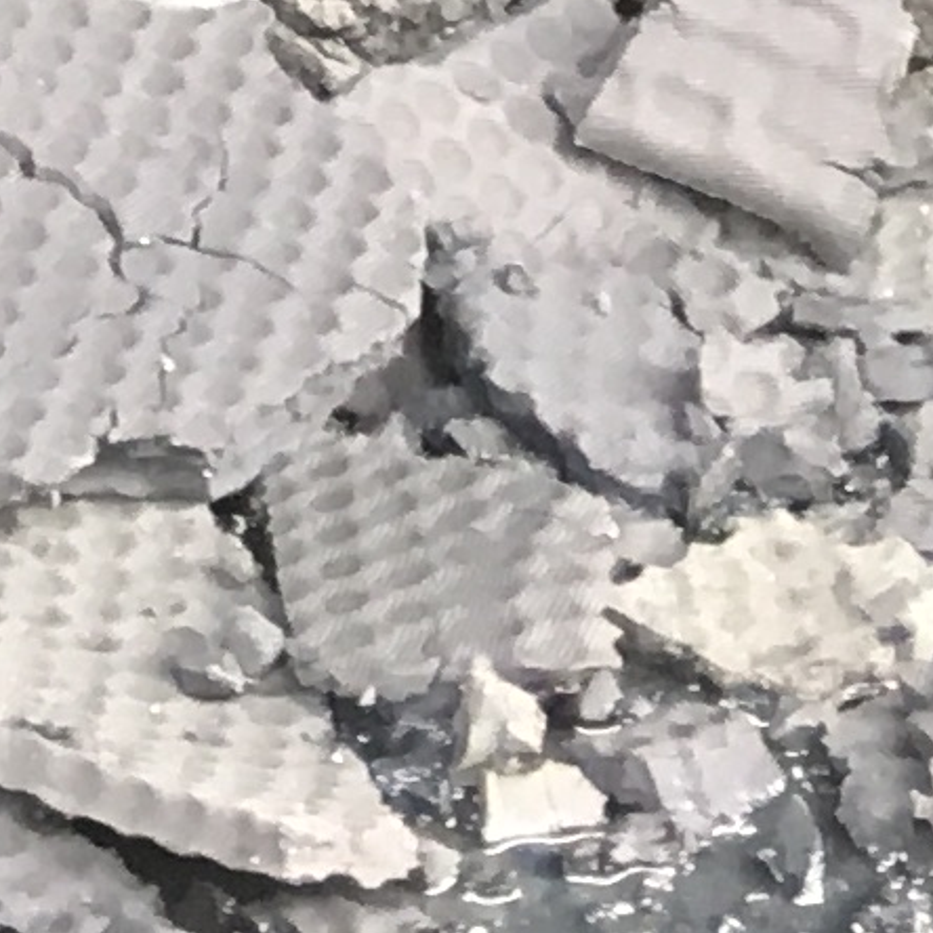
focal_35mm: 233
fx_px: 7105
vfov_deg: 6.6
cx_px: -1345
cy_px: -2127
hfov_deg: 7.1
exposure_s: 1/33
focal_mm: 4.15
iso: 64
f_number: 2.2
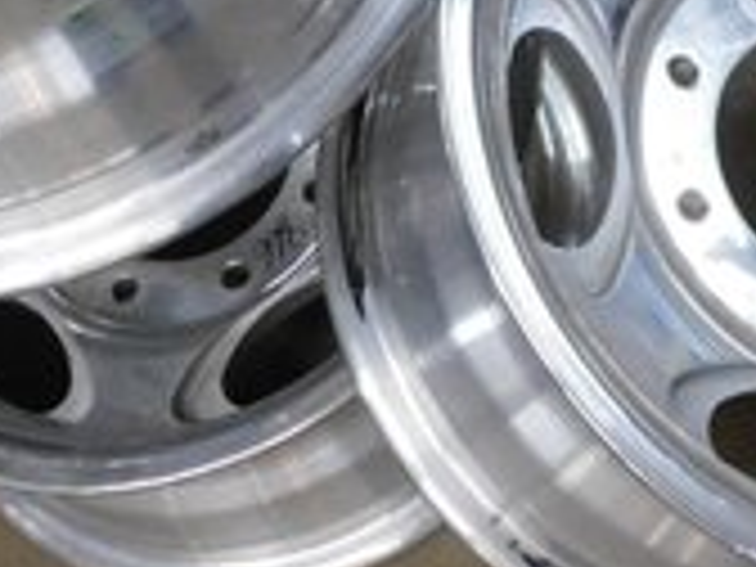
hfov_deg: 21.7
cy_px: 20
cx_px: 308
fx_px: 1966
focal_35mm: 90
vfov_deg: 16.1
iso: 400
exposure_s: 1/20
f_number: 3
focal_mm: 4.1
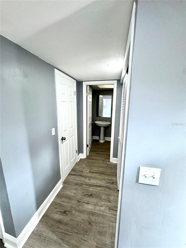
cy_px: 124
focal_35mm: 14
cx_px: 93
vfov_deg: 102.1
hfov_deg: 85.7
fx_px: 100
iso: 200
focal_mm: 2.22
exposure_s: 1/120
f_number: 2.2
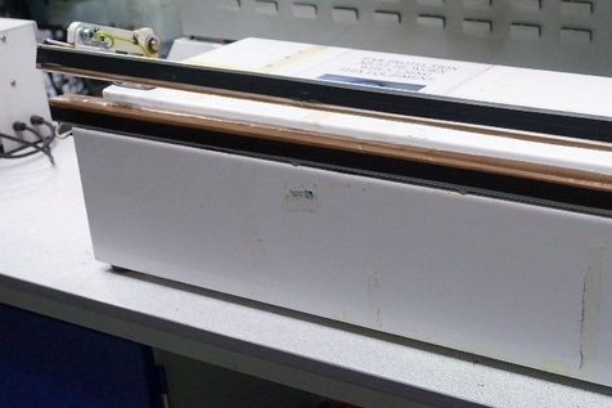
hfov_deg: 34.6
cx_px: 445
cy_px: 218
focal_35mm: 57
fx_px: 964
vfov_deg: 23.9
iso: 2000
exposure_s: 1/160
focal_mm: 25
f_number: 4.5
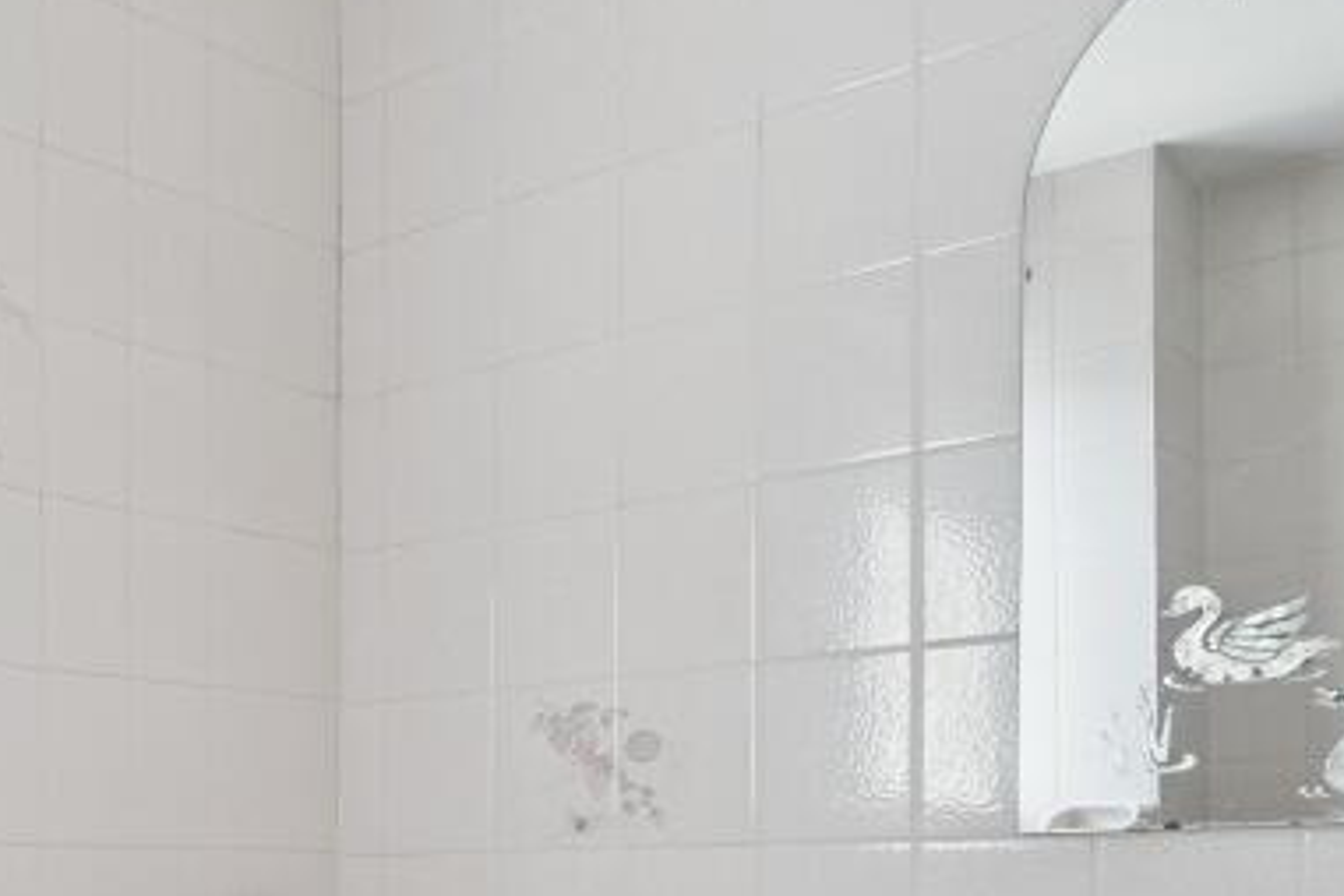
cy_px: 873
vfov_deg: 29.4
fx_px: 1605
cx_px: -360
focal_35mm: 43
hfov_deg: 34.1
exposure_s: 1/13
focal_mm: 16
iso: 320
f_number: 5.6
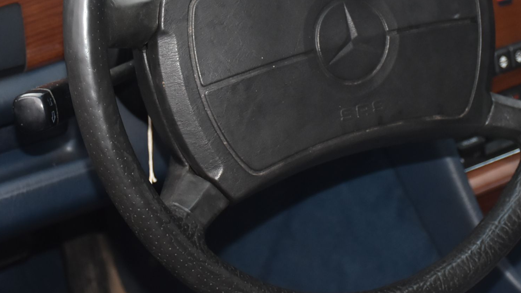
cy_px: -34
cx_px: 230
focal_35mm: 127
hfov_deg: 16.9
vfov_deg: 9.5
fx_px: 1755
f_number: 4.5
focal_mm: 40
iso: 800
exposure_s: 1/60
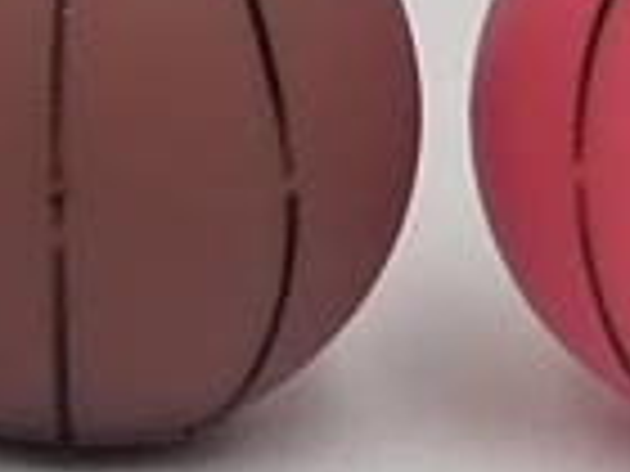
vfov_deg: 4.7
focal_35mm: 309
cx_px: -328
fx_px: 5624
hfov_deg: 6.3
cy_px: -465
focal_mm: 4.75
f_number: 1.8
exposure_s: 1/100
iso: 150
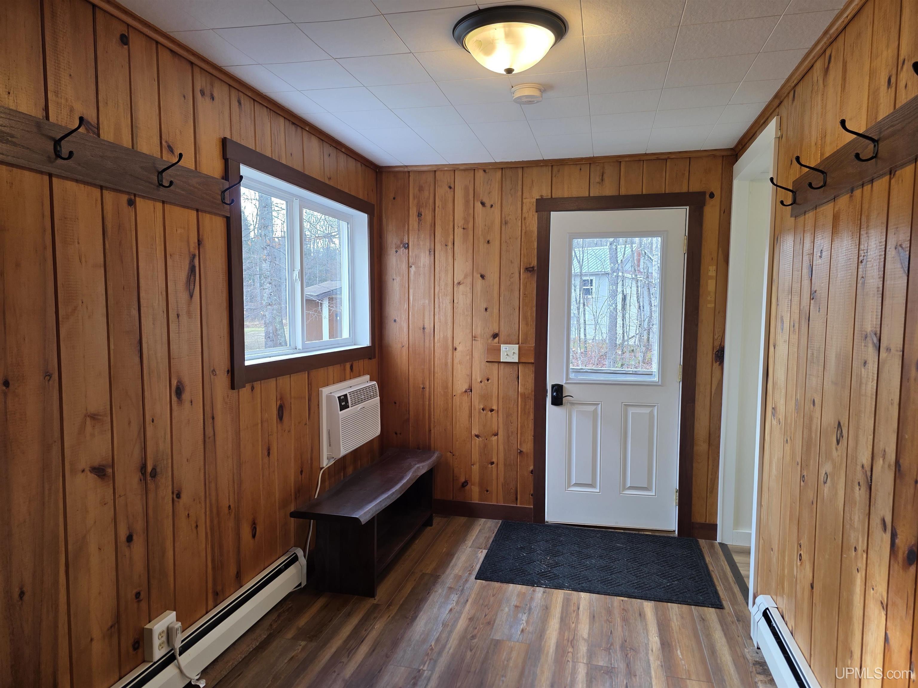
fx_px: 610
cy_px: 344
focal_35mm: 23
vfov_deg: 58.9
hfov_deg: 73.9
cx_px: 459
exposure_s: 1/120
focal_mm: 6.3
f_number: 1.7
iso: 80
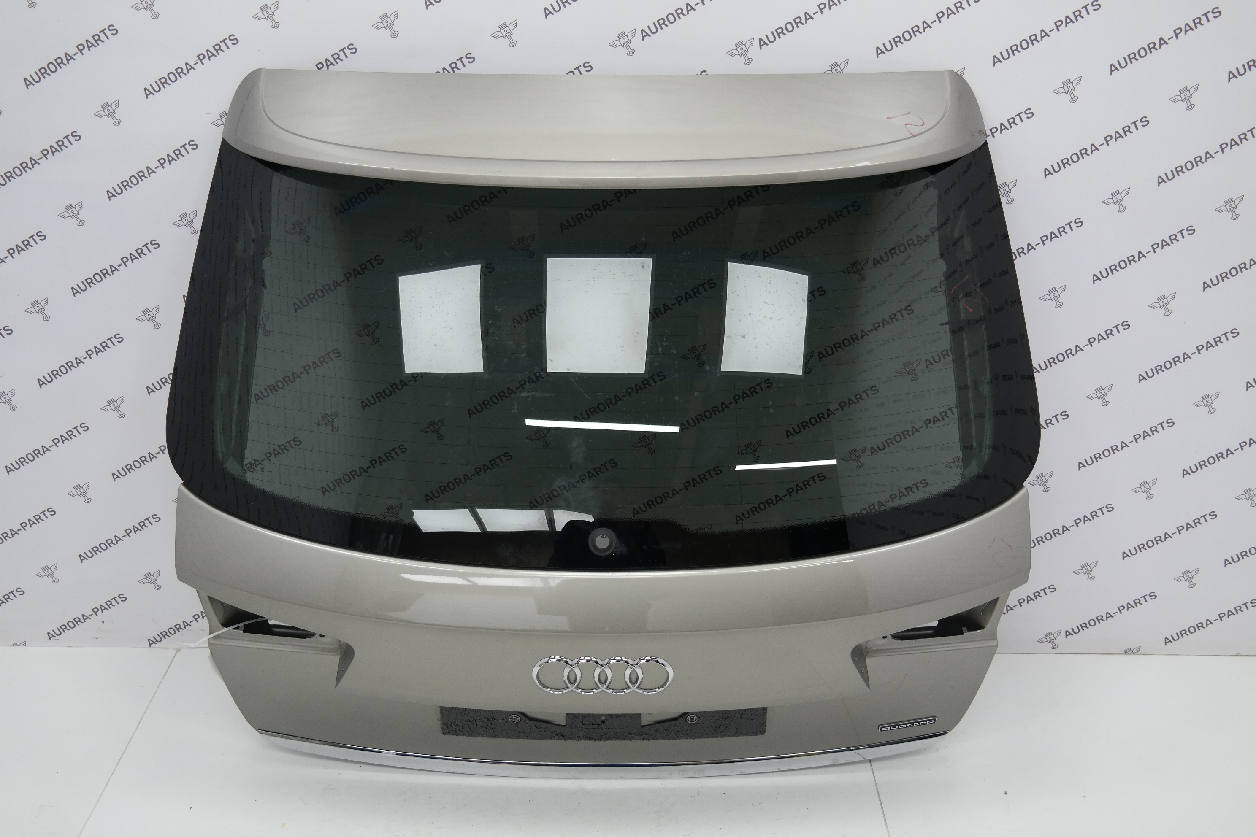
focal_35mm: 41
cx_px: 628
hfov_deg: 47.4
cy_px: 418
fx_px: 1430
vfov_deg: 32.6
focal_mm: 27
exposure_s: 1/50
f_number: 4
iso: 200
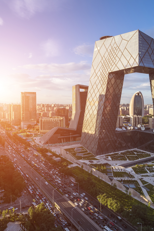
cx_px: 82
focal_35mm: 25
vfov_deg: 71.5
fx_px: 160
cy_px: 112
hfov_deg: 51.3
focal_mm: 16
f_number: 9
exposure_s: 1/160
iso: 200
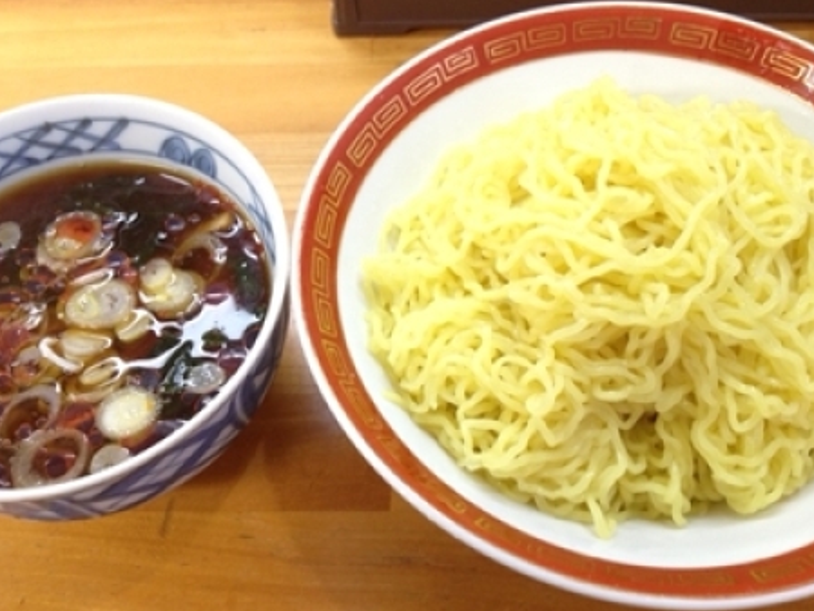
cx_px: 428
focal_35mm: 39
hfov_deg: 47.8
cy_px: 289
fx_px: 917
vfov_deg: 36.8
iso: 125
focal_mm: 4.28
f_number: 2.4
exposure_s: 1/20
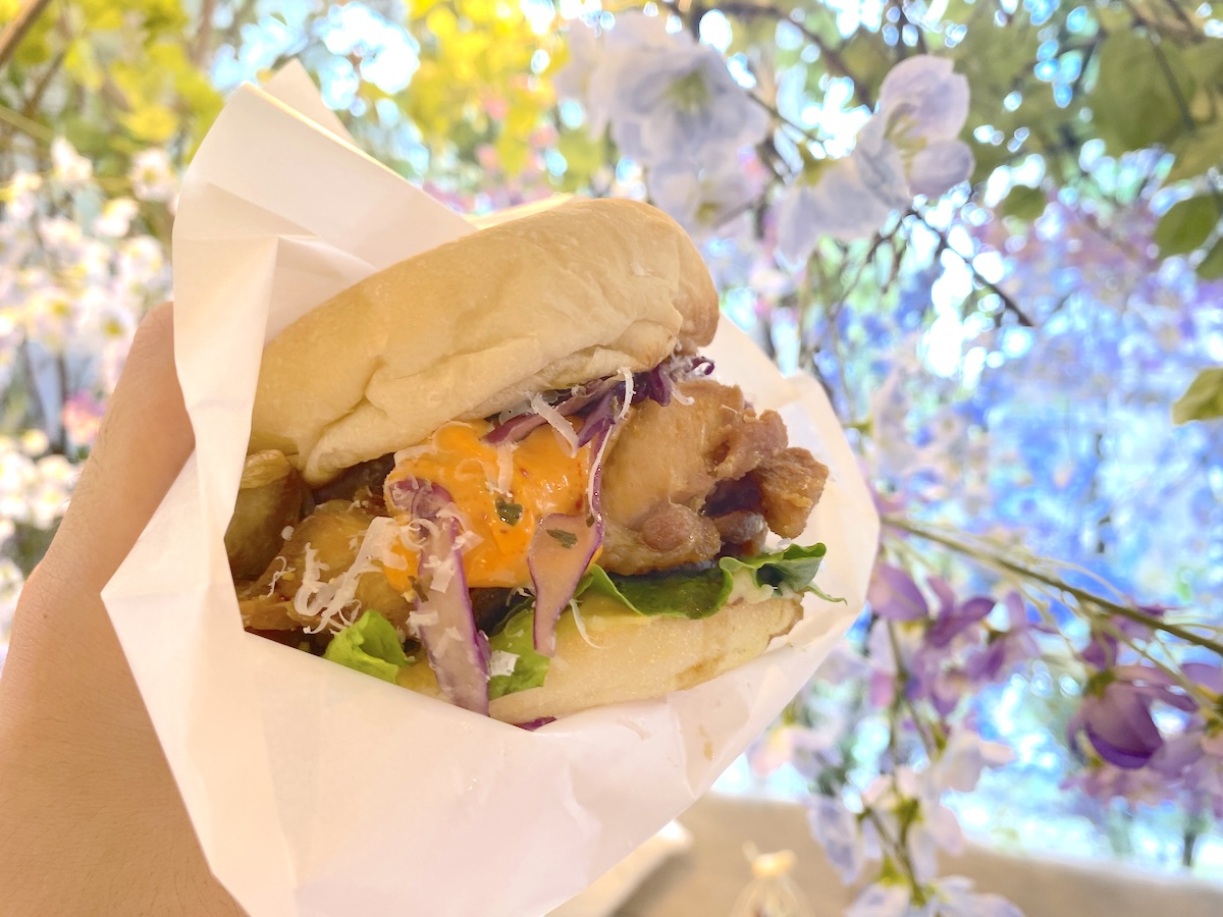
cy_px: 458
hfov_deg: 69.4
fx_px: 883
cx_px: 612
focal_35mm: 25
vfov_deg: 54.9
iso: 64
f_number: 1.8
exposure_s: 1/100
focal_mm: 4.25
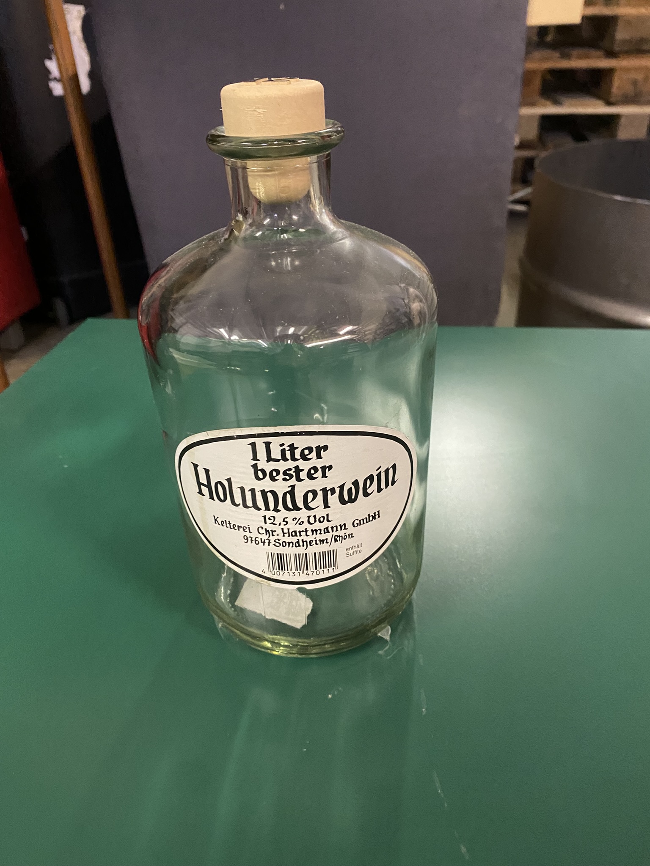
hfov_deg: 53.1
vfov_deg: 67.3
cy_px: 433
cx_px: 325
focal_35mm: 26
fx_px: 651
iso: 500
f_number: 1.8
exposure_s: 1/25
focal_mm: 4.25
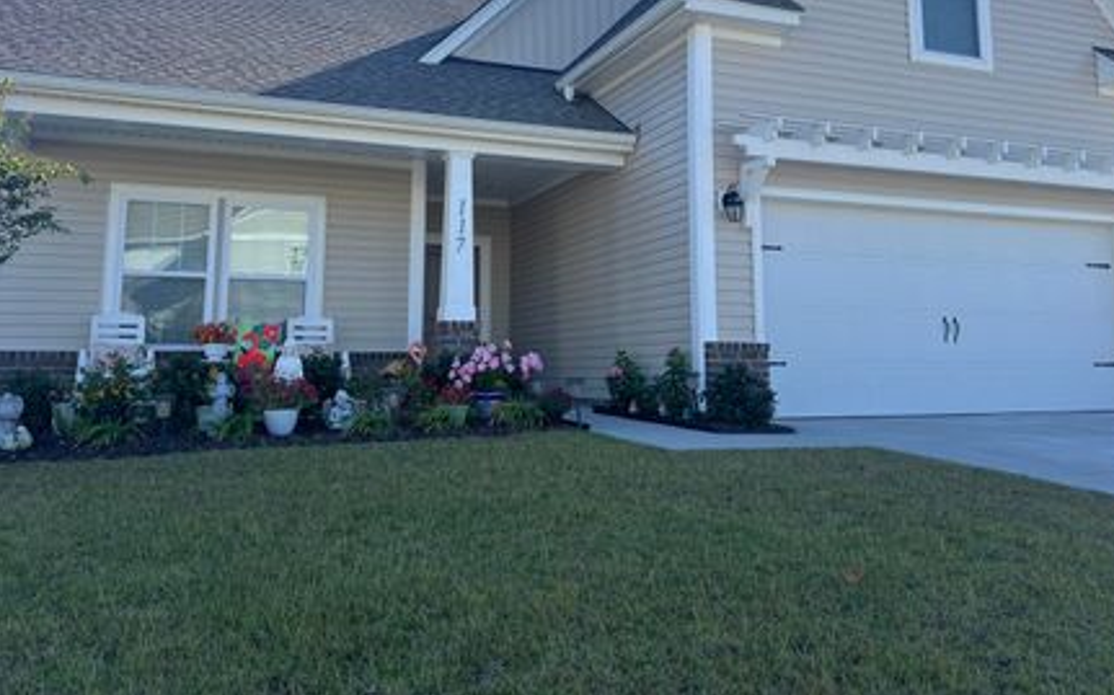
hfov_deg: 59.6
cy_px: 231
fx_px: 971
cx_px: 600
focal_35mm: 32
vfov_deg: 38.9
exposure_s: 1/1698
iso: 50
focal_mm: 5.7
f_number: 1.5
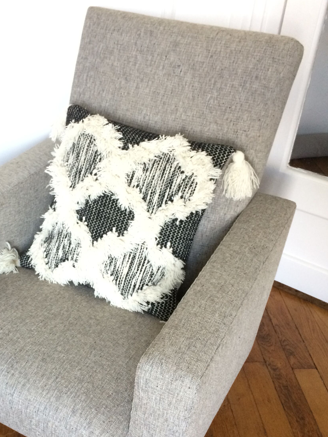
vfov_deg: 43.6
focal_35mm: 43
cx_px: 86
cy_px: 268
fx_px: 543
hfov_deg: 33.0
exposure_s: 1/33
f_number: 2.2
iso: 250
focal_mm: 4.15
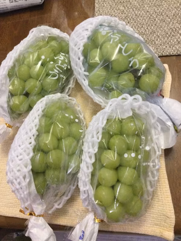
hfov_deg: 45.4
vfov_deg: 58.4
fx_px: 216
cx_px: 90
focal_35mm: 31
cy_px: 120
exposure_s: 1/20
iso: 200
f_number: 2.4
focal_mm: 3.3
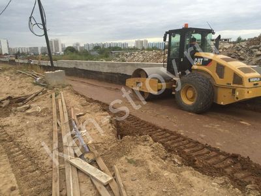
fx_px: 219
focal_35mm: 29
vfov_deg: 48.2
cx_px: 130
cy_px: 98
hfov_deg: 61.7
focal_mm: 4.15
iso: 32
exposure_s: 1/482
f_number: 2.2
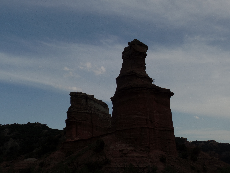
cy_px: 86
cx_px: 115
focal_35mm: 52
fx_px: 346
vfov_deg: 28.0
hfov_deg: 36.8
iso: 80
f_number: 3.4
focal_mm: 9.2
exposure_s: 1/1500
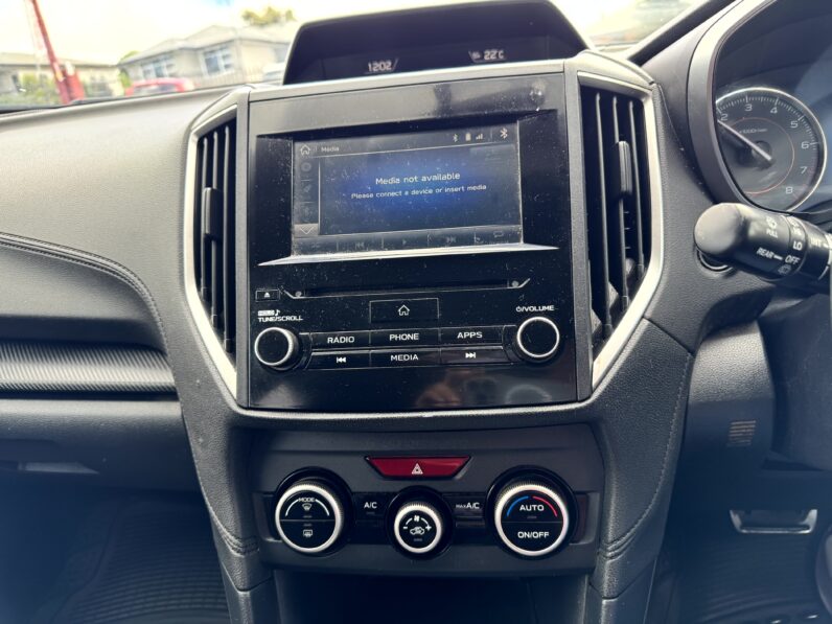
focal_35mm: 24
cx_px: 416
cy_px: 312
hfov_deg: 71.6
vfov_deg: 56.8
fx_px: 577
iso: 100
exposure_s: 1/169
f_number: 1.78
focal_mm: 6.76
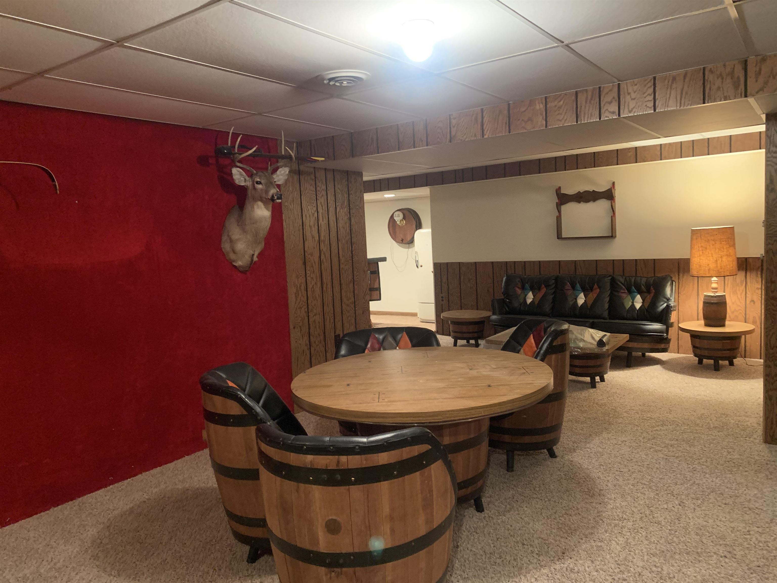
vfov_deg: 53.1
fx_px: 584
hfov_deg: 67.3
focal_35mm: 26
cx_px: 388
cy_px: 292
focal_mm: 4.25
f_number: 1.8
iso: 640
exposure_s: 1/30
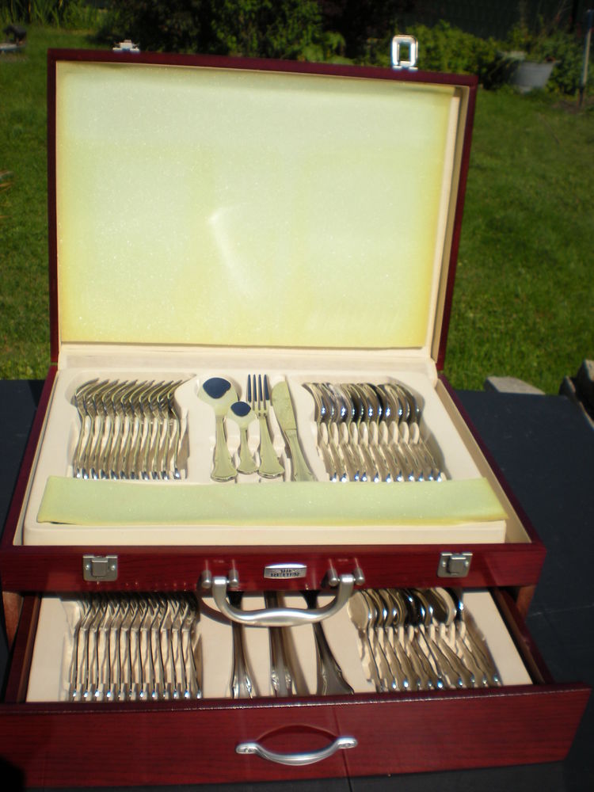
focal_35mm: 38
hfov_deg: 37.7
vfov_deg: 49.0
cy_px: 396
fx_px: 869
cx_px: 297
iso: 64
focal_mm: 6.3
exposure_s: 1/1000
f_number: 4.6
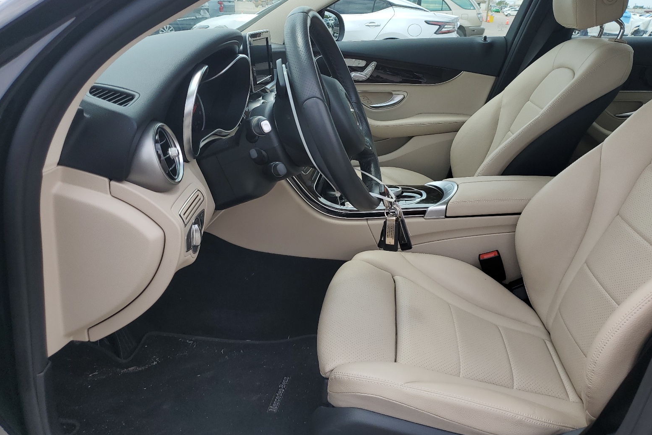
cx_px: 336
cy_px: 203
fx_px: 507
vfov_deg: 46.4
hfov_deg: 65.5
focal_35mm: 28
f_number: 1.5
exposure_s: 1/1429
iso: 50
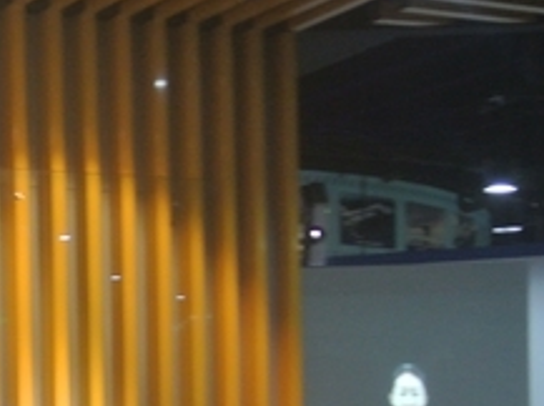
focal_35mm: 91
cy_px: 511
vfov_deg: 15.5
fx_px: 1428
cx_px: -233
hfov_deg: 19.3
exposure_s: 1/30
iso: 500
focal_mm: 12.2
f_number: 3.8
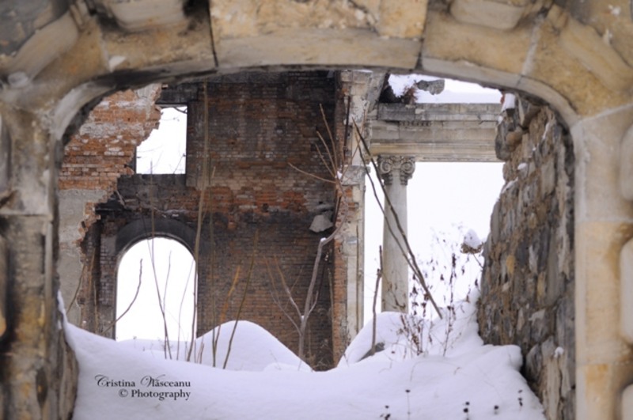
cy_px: 210
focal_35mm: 82
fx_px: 1449
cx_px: 316
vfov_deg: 16.5
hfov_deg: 24.7
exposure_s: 1/800
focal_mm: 55
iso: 320
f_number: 8
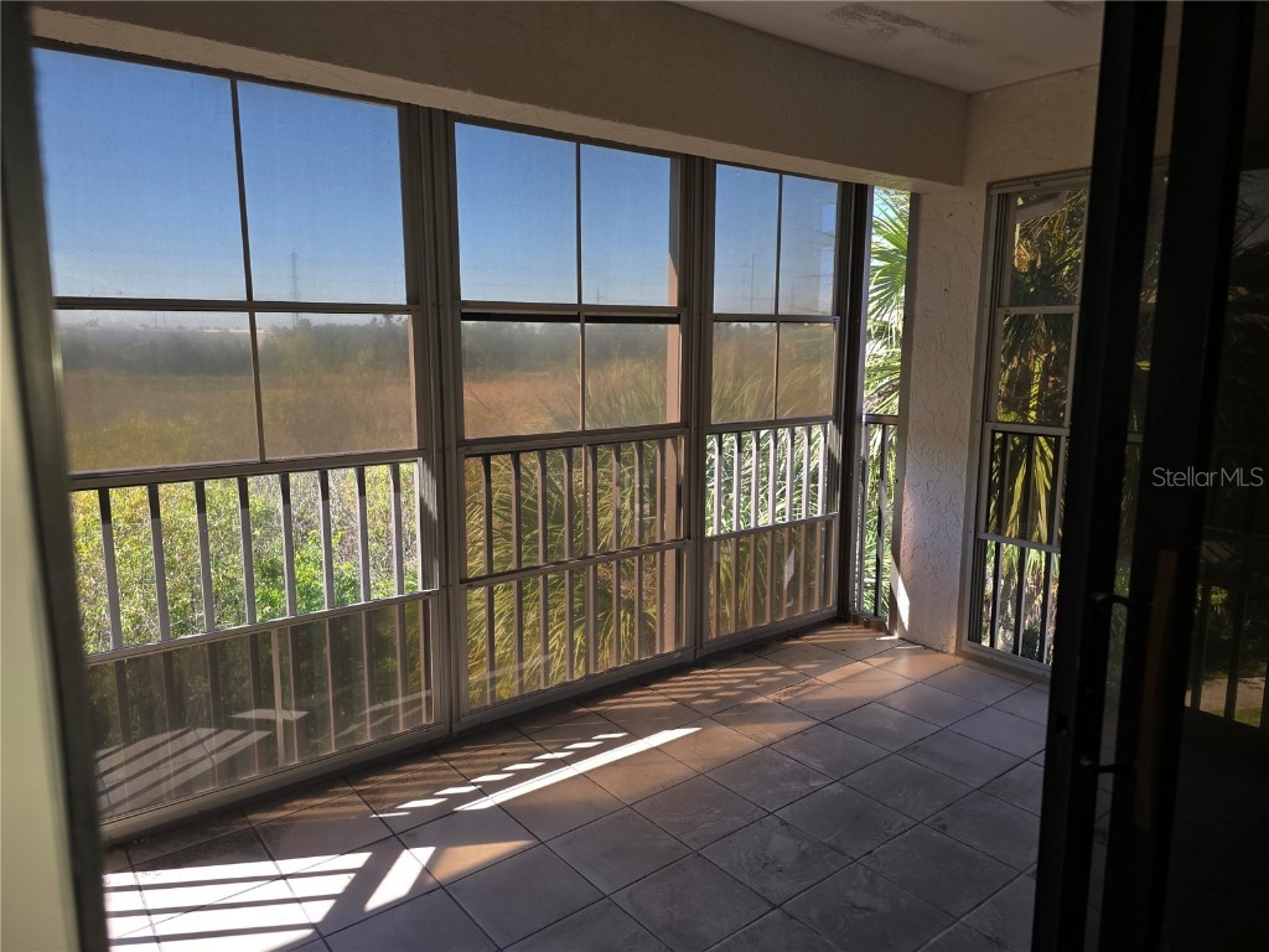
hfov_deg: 73.9
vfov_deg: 58.9
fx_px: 843
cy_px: 476
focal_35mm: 23
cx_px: 634
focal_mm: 6.3
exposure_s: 1/120
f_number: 1.7
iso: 16
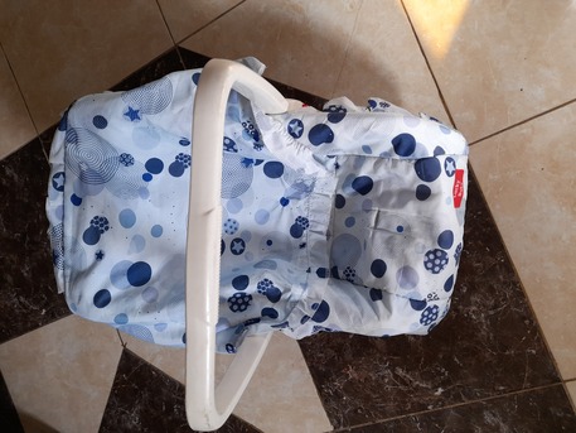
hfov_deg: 69.4
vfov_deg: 54.9
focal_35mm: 25
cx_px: 288
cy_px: 216
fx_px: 416
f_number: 2
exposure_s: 1/60
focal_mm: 4.6
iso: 125
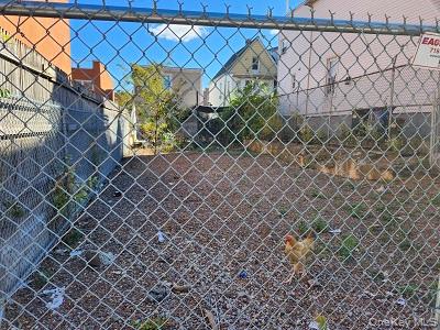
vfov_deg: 58.9
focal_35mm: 23
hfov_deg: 73.9
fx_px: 292
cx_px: 220
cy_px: 165
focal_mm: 5.54
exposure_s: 1/588
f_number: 1.8
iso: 25
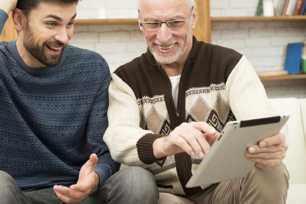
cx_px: 106
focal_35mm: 74
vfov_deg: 18.4
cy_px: 85
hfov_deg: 27.2
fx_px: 629
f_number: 4
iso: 400
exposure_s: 1/100
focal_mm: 50
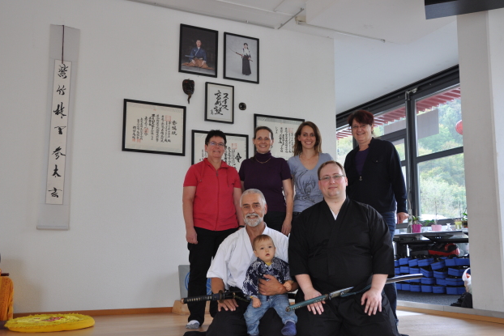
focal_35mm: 37
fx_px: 518
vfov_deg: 36.0
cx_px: 257
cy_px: 170
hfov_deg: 51.9
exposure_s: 1/80
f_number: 4.5
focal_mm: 24
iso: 400
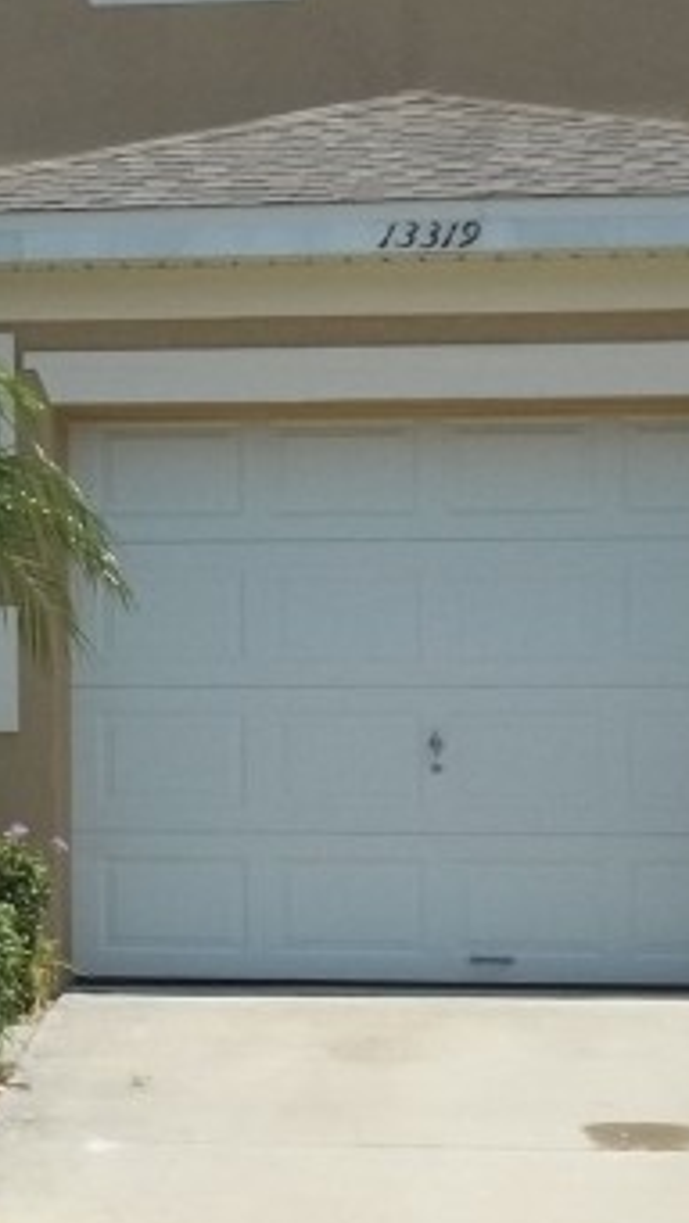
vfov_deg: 19.7
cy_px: 387
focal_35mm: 108
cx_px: -420
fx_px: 3505
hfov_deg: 10.7
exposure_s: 1/200
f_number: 8
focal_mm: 5.9
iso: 64
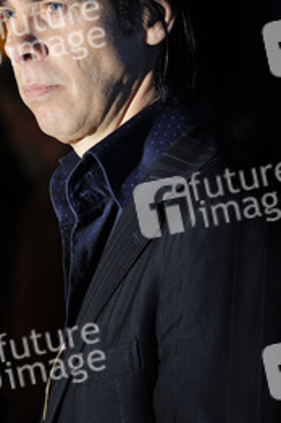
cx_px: 69
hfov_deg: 4.6
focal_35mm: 298
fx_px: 3498
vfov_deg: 6.9
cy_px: 119
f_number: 5
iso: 400
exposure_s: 1/200
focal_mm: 195
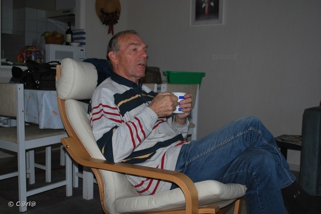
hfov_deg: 46.4
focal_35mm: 42
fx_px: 375
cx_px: 160
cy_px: 107
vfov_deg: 31.9
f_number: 4.5
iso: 200
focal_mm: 28
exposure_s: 1/60
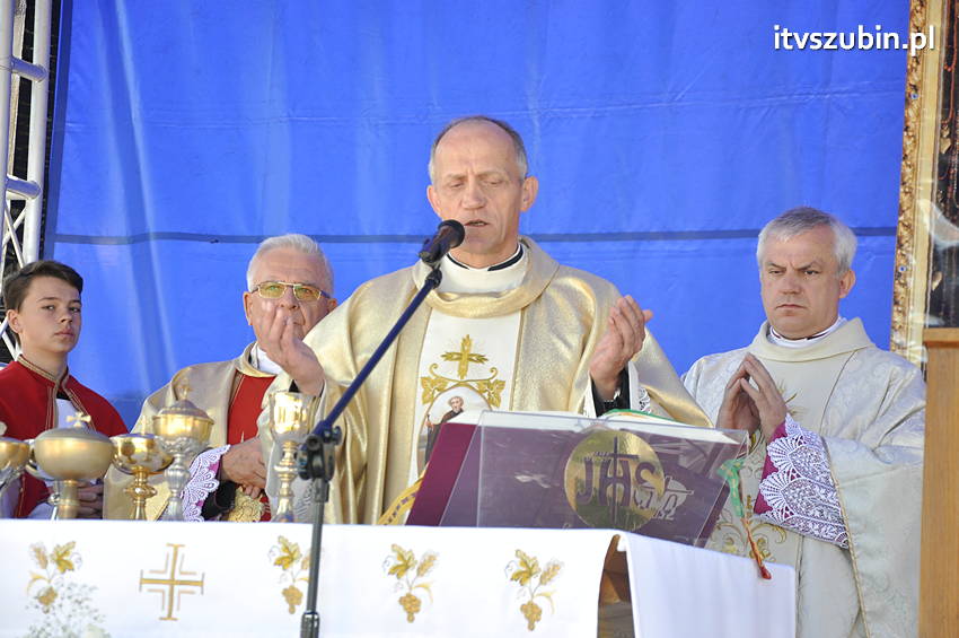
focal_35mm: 112
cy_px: 319
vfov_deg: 12.2
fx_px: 2994
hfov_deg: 18.2
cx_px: 480
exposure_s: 1/80
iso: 400
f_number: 5.3
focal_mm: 75
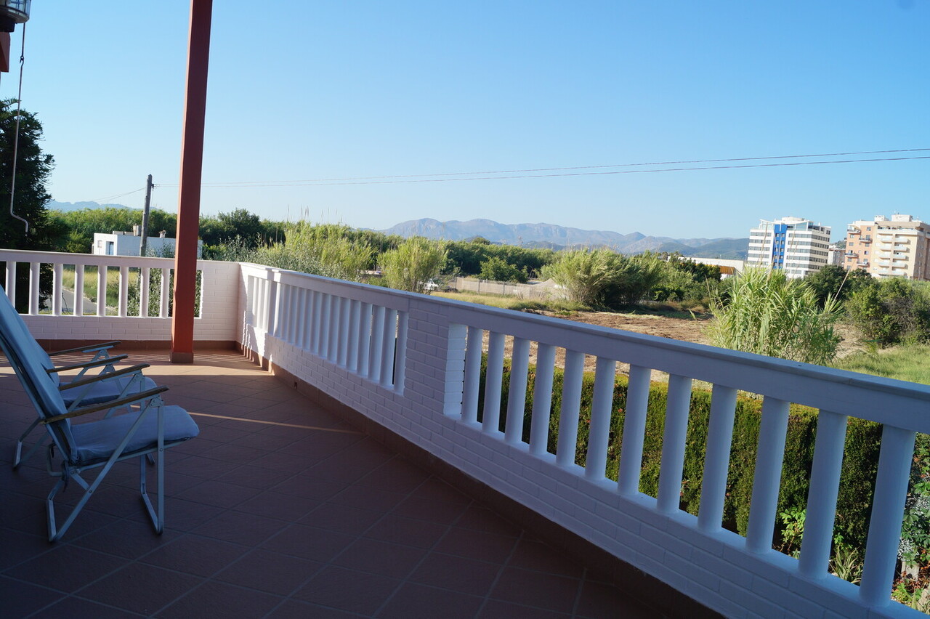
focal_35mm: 27
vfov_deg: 47.9
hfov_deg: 67.4
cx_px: 465
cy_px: 310
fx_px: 697
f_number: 10
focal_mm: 18
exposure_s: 1/160
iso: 100
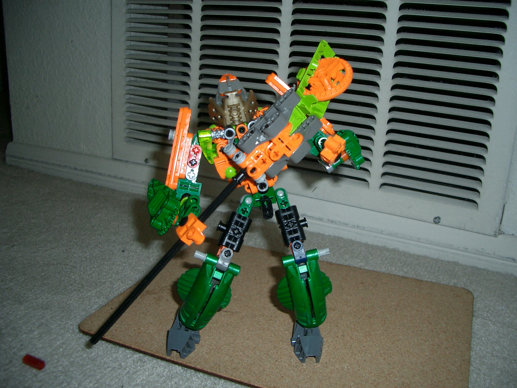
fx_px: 523
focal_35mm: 35
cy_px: 194
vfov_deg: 40.7
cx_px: 258
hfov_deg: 52.6
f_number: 2.6
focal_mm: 5.8
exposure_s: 1/40
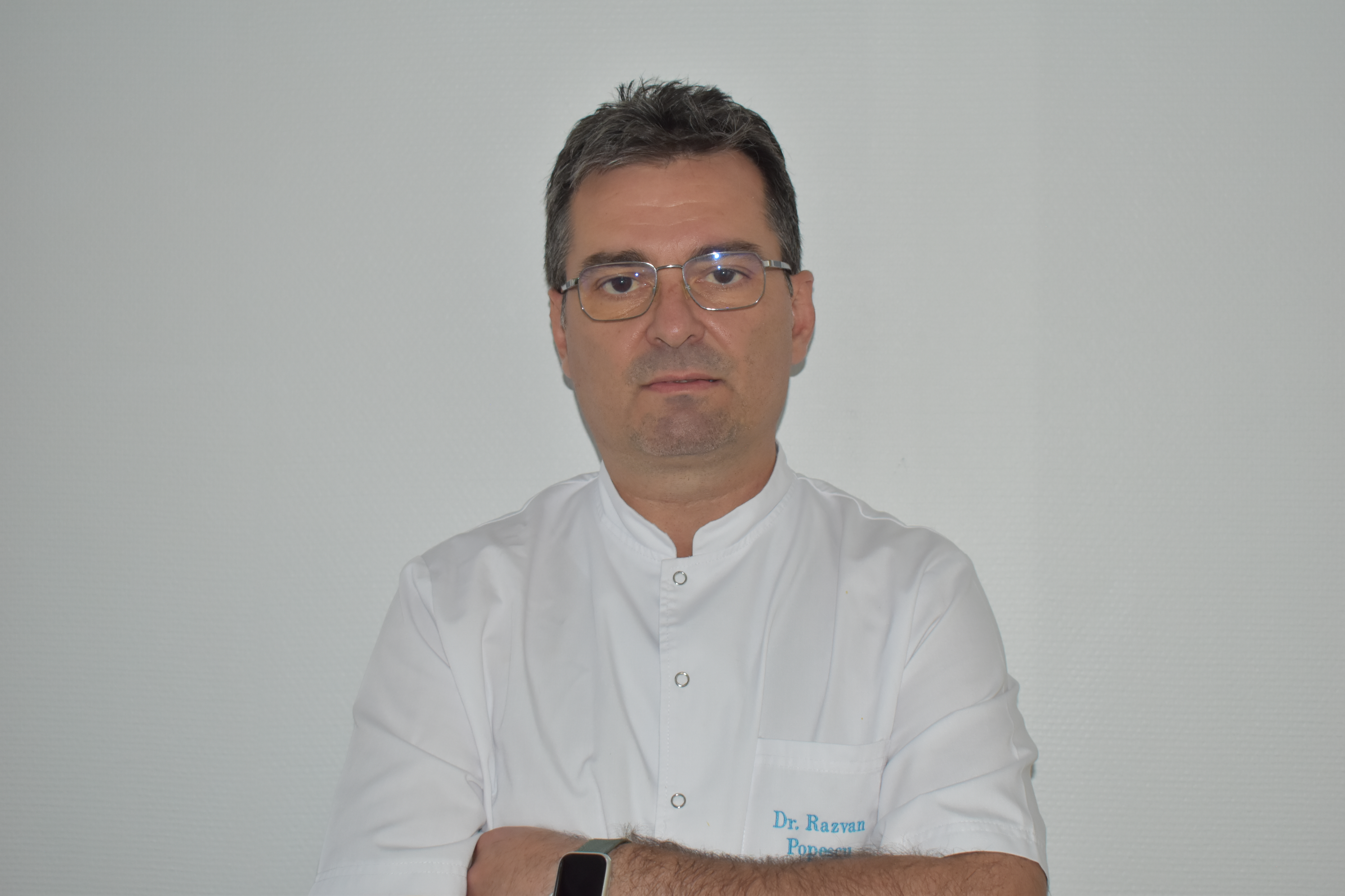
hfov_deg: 38.9
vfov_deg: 26.5
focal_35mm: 51
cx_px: 672
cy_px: 448
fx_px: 1905
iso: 800
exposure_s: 1/100
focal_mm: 34
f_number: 5
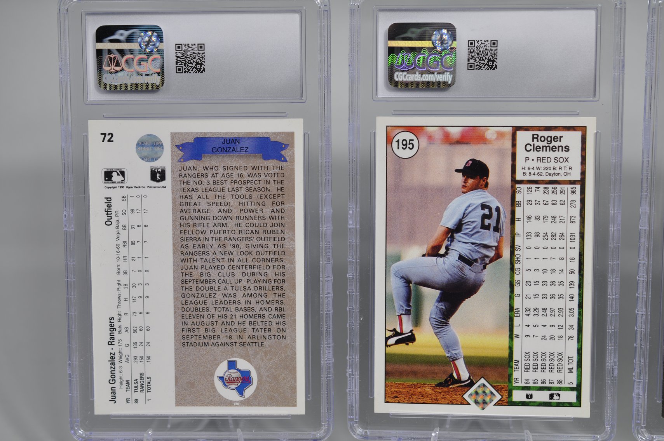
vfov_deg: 22.6
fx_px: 1105
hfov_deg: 33.4
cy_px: 220
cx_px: 332
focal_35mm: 60
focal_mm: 40
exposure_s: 1/80
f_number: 4.5
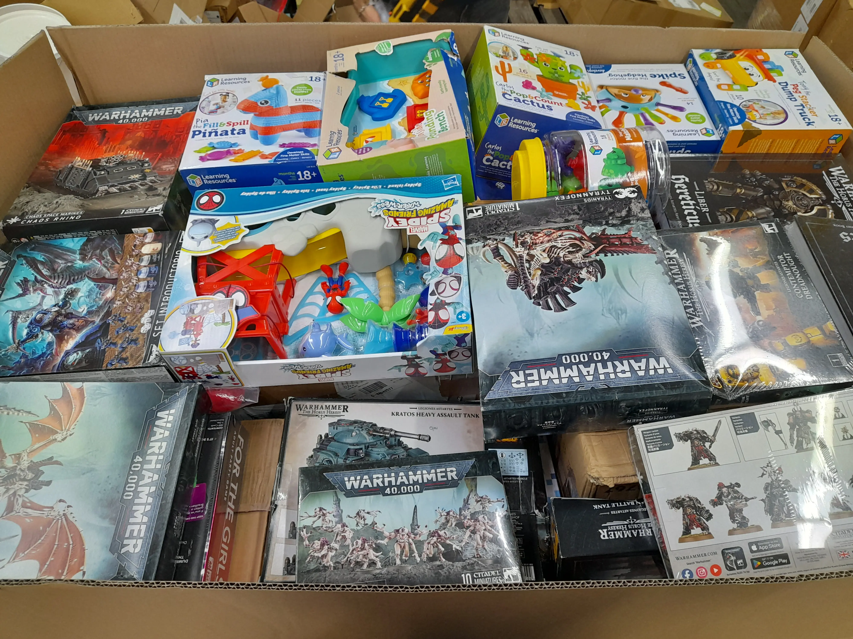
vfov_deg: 54.9
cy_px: 320
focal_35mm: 25
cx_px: 426
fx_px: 616
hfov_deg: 69.4
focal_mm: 4.6
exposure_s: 1/50
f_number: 2
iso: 200
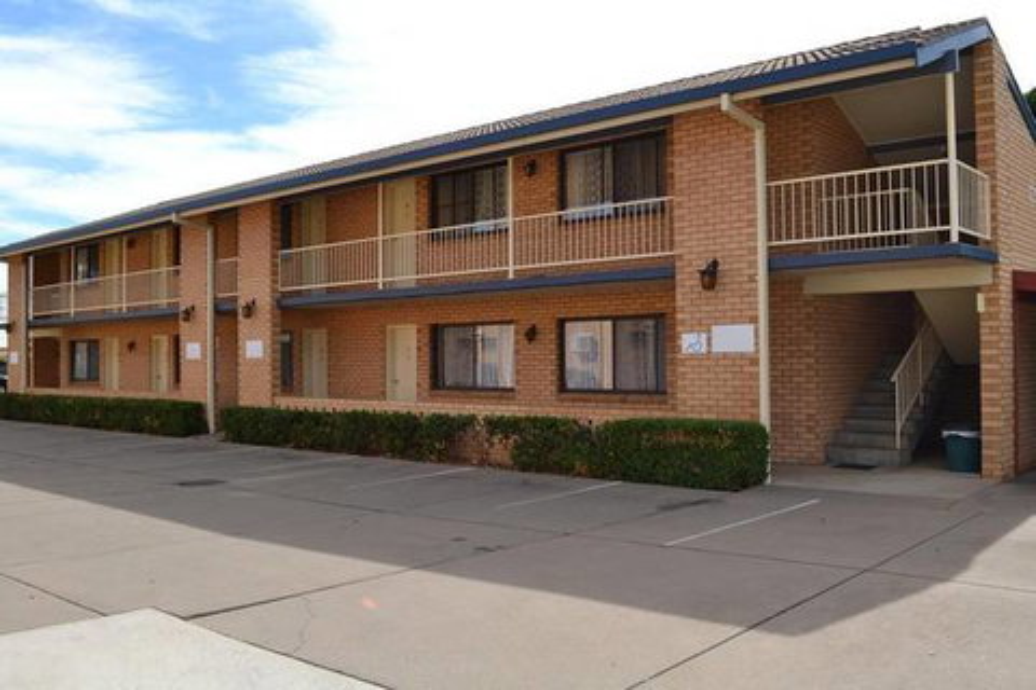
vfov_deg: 40.0
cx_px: 518
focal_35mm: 33
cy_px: 345
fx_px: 950
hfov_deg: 57.2
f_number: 9
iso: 100
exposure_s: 1/200
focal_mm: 22
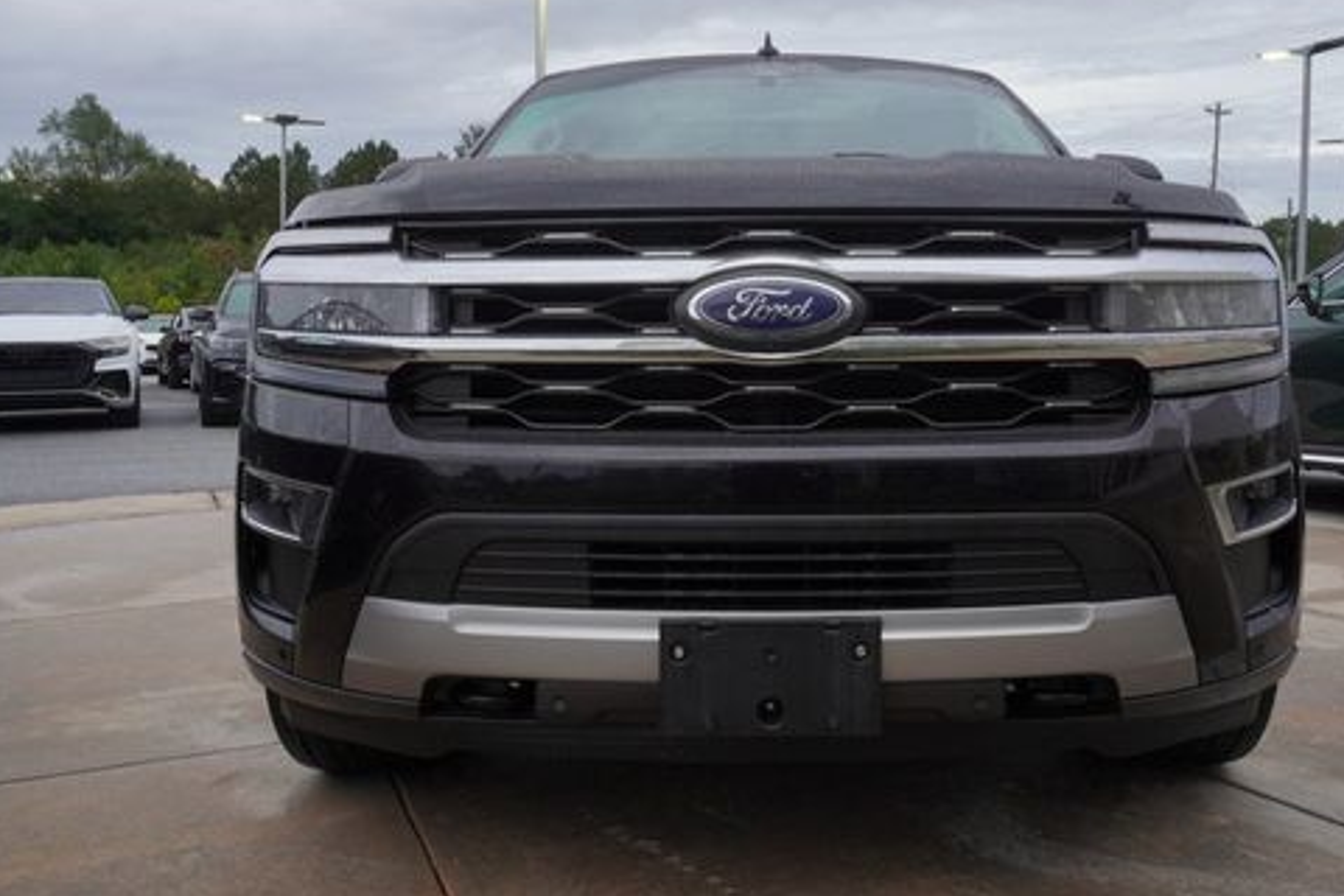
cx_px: 773
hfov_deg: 58.5
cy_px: 335
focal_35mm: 32
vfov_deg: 40.8
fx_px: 1195
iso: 160
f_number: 13
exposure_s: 1/10
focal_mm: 16
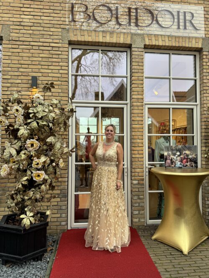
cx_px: 104
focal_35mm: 24
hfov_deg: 56.8
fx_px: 193
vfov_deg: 71.6
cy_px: 139
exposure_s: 1/204
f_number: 1.78
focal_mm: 6.76
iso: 64
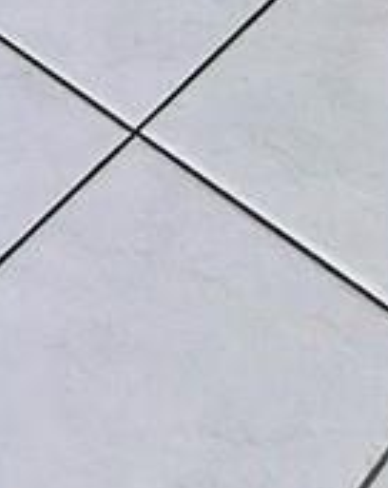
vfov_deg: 9.9
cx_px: 111
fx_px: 1714
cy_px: -1133
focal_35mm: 119
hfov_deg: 12.9
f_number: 2.2
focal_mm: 2.2
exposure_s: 1/40
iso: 320
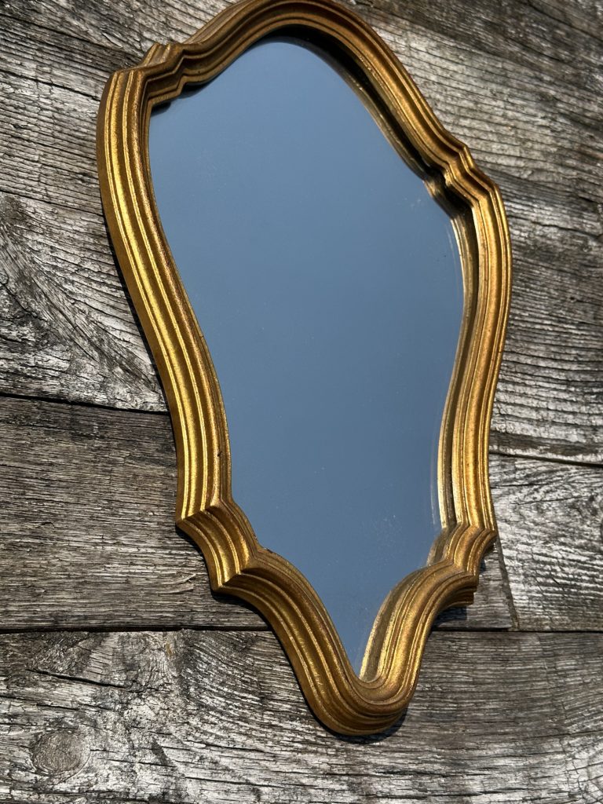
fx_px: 1115
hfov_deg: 30.3
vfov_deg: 39.7
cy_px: 402
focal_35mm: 48
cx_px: 302
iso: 64
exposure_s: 1/7092
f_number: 1.78
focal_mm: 6.86
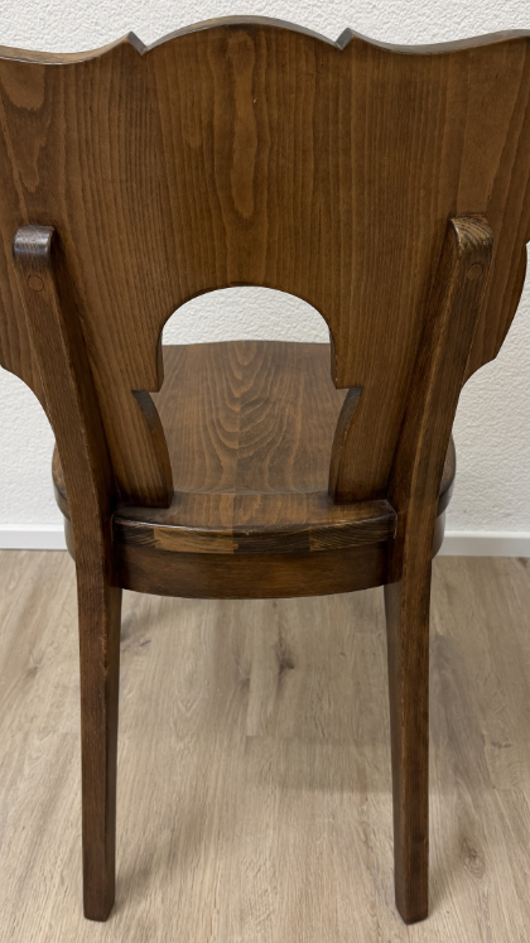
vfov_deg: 56.6
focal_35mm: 35
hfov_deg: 33.7
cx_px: 264
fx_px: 875
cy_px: 471
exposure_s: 1/100
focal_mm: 6.8
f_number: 1.8
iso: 200
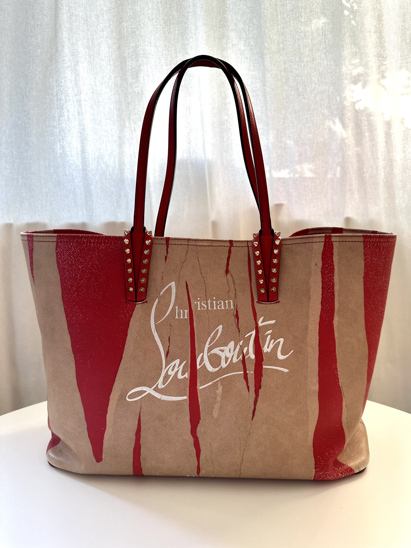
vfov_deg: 71.6
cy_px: 274
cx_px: 206
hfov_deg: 56.8
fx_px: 380
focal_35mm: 24
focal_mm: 6.86
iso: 100
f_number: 1.78
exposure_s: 1/121
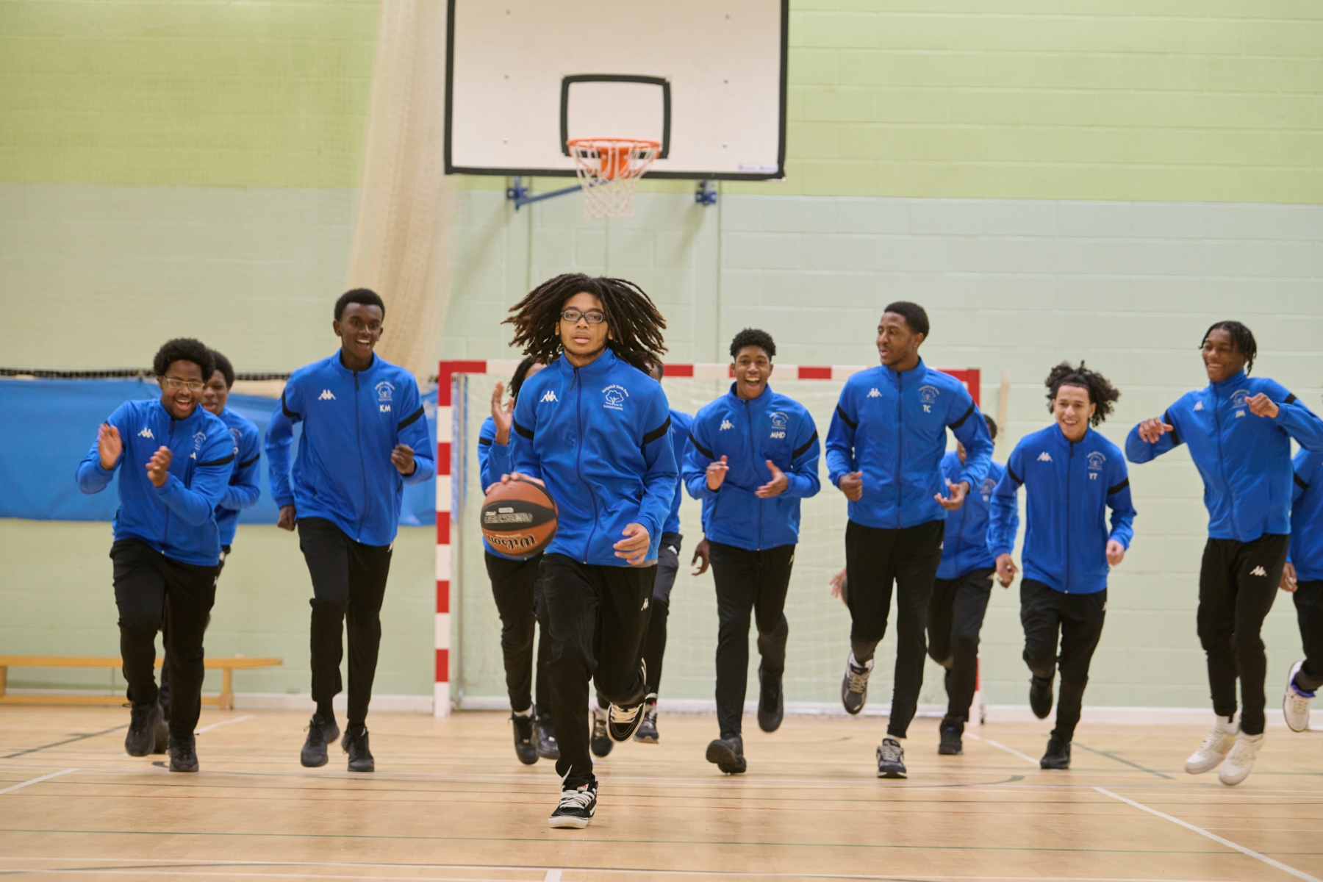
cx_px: 662
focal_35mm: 112
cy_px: 441
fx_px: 4116
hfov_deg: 18.3
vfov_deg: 12.2
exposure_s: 1/160
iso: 4000
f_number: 3.5
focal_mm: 112
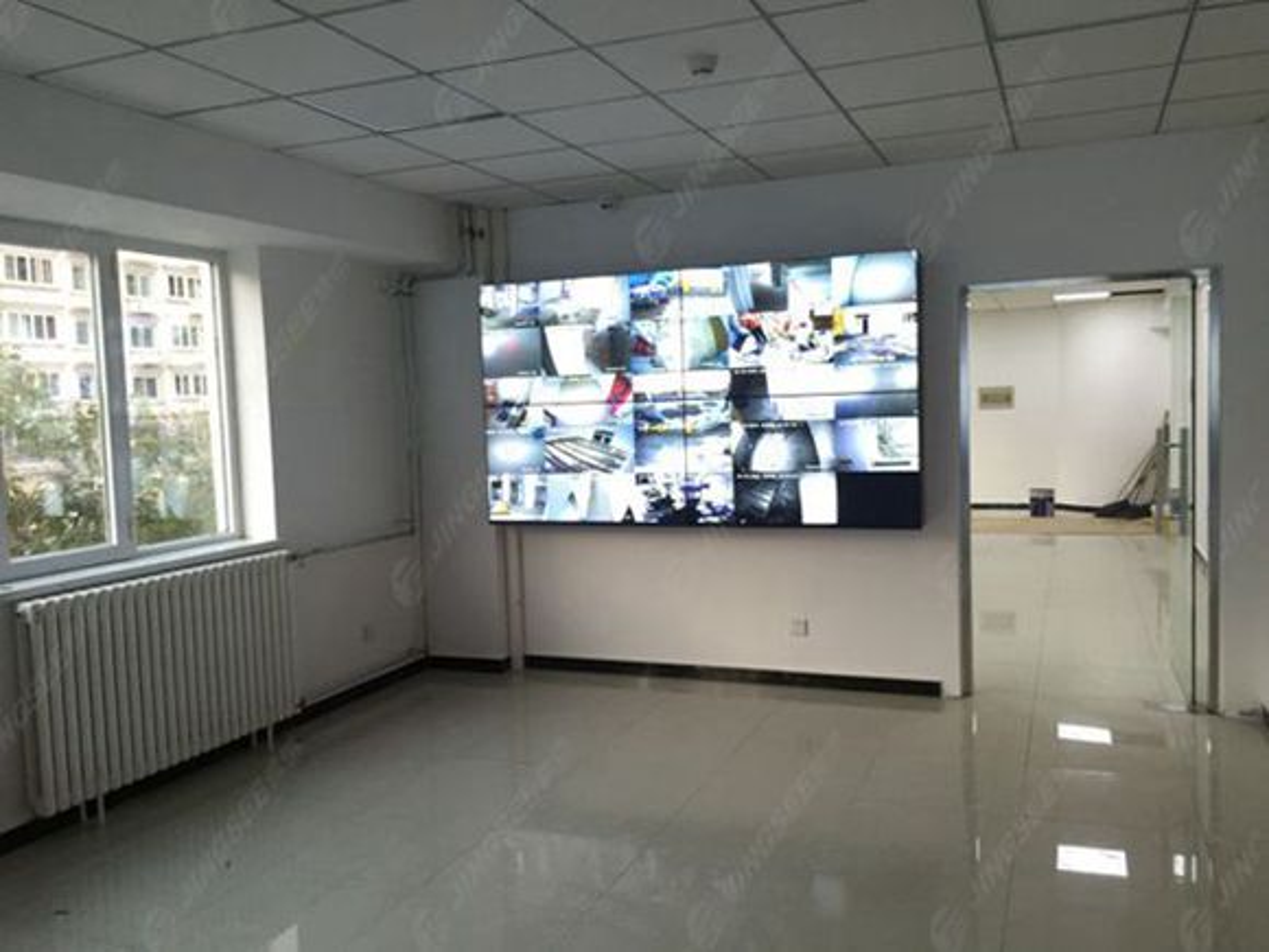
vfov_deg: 48.2
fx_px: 1063
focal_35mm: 29
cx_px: 634
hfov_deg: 61.7
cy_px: 476
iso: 100
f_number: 2.2
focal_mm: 4.15
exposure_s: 1/30
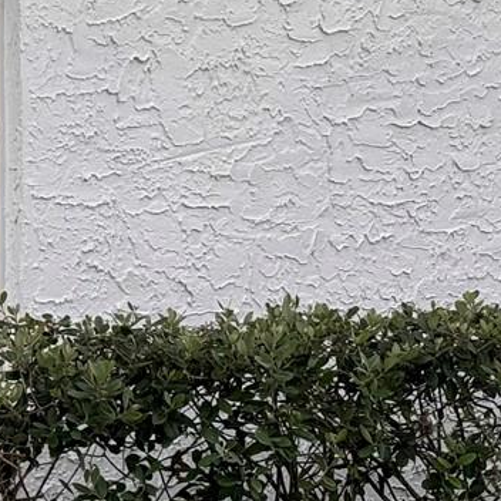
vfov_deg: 8.8
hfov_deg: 9.0
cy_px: -350
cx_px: 482
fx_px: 3160
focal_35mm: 193
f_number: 1.78
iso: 64
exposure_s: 1/151
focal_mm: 6.76
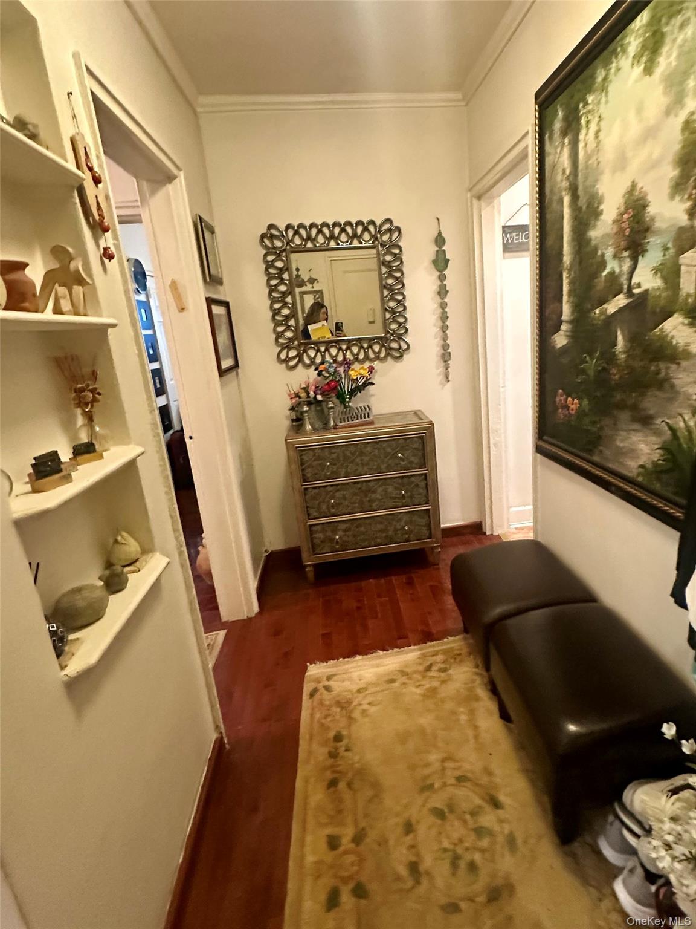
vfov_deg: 102.1
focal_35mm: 14
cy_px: 464
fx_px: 375
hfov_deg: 85.7
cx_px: 348
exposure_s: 1/60
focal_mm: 2.22
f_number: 2.2
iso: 640
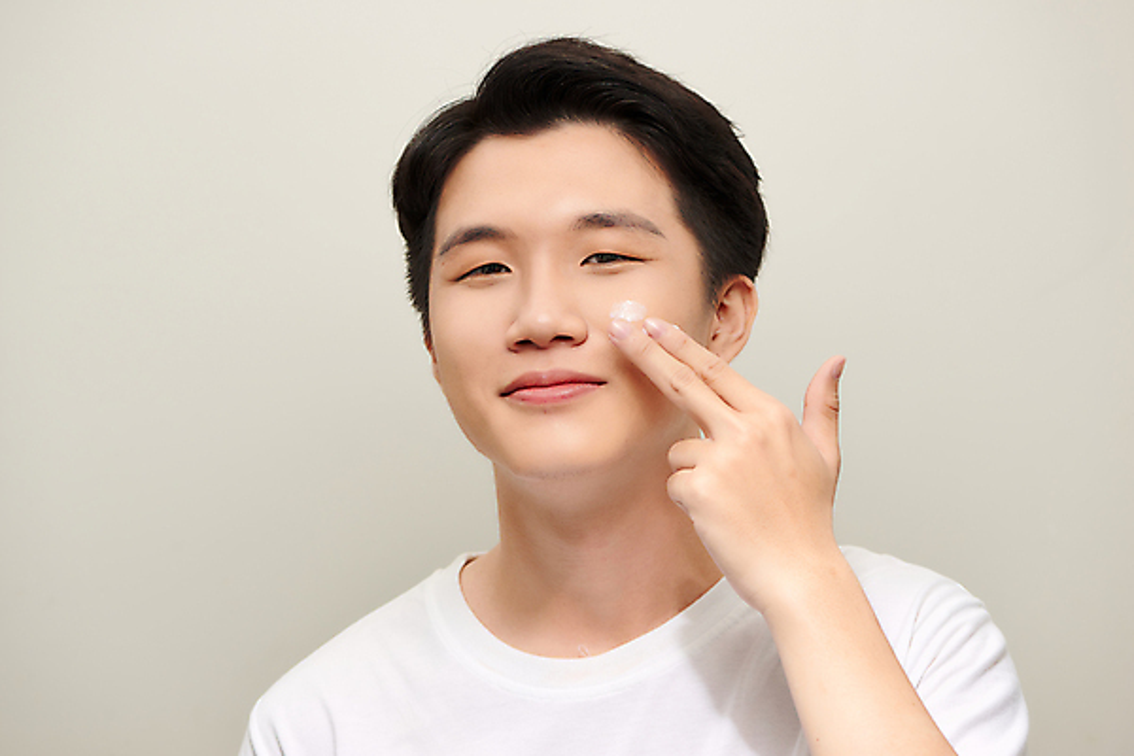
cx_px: 567
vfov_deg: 13.0
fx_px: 3307
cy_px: 378
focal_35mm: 105
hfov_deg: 19.5
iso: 200
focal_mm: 105
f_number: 6.3
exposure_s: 1/125
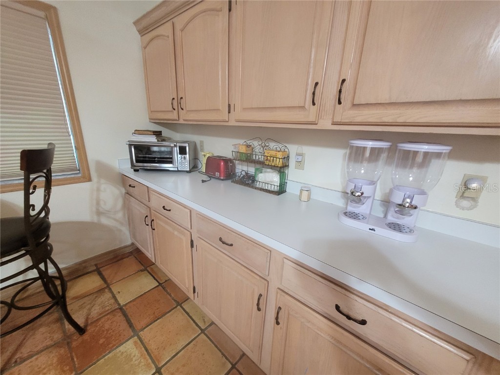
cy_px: 188
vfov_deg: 89.9
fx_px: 188
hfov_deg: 106.2
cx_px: 250
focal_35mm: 13
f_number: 2.2
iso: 320
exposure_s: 1/40
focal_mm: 1.74
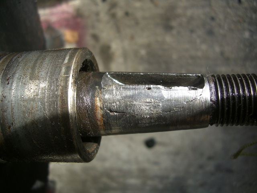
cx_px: 128
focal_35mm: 38
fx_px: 282
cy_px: 96
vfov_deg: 37.7
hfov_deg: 49.0
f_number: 2.8
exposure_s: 1/100
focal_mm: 7.9
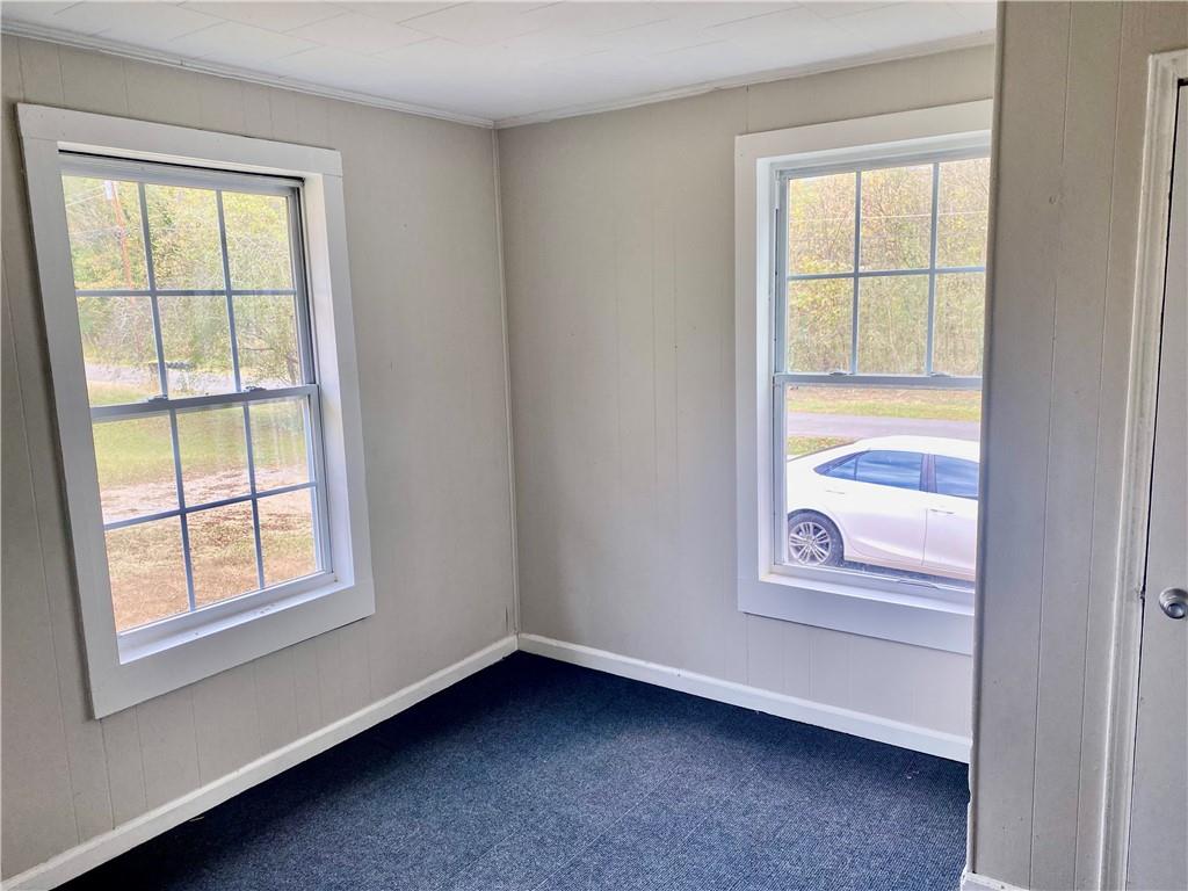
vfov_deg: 53.1
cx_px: 594
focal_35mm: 26
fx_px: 892
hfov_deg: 67.3
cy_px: 446
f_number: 1.8
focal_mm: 4.25
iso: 100
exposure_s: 1/121
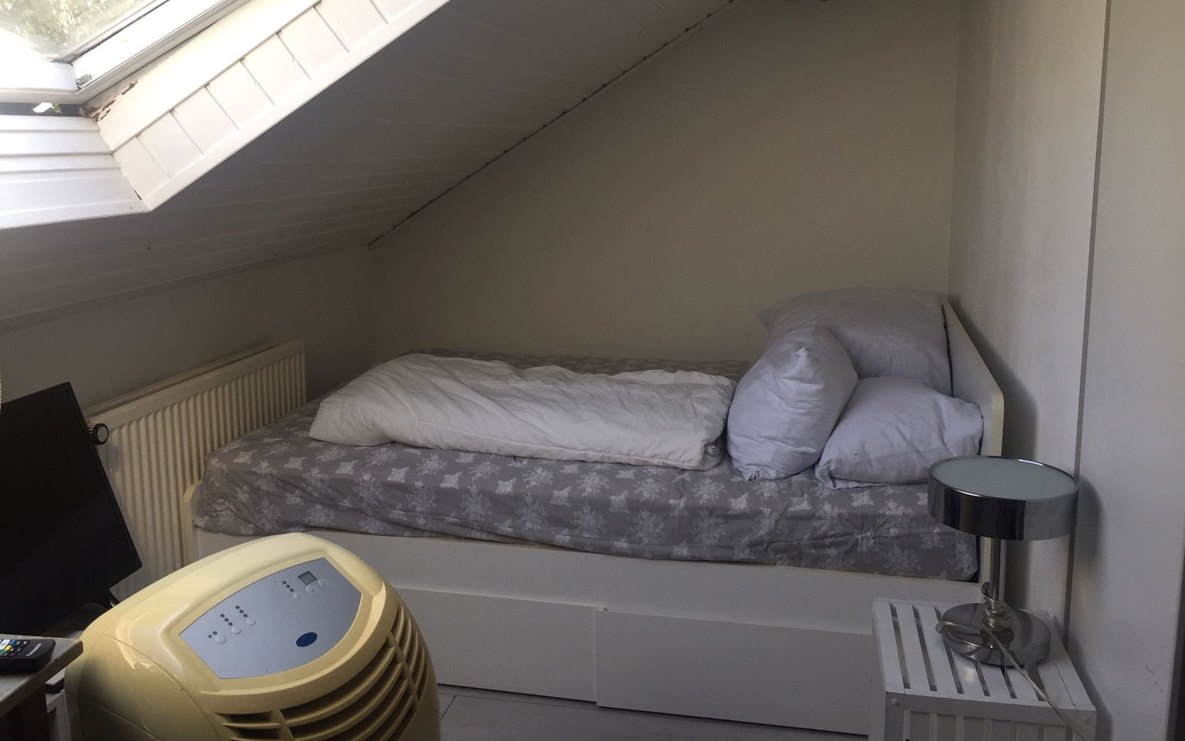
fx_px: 1001
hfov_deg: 61.2
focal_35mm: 31
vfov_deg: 40.6
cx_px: 594
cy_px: 332
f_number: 2.2
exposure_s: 1/134
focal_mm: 4.15
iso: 32
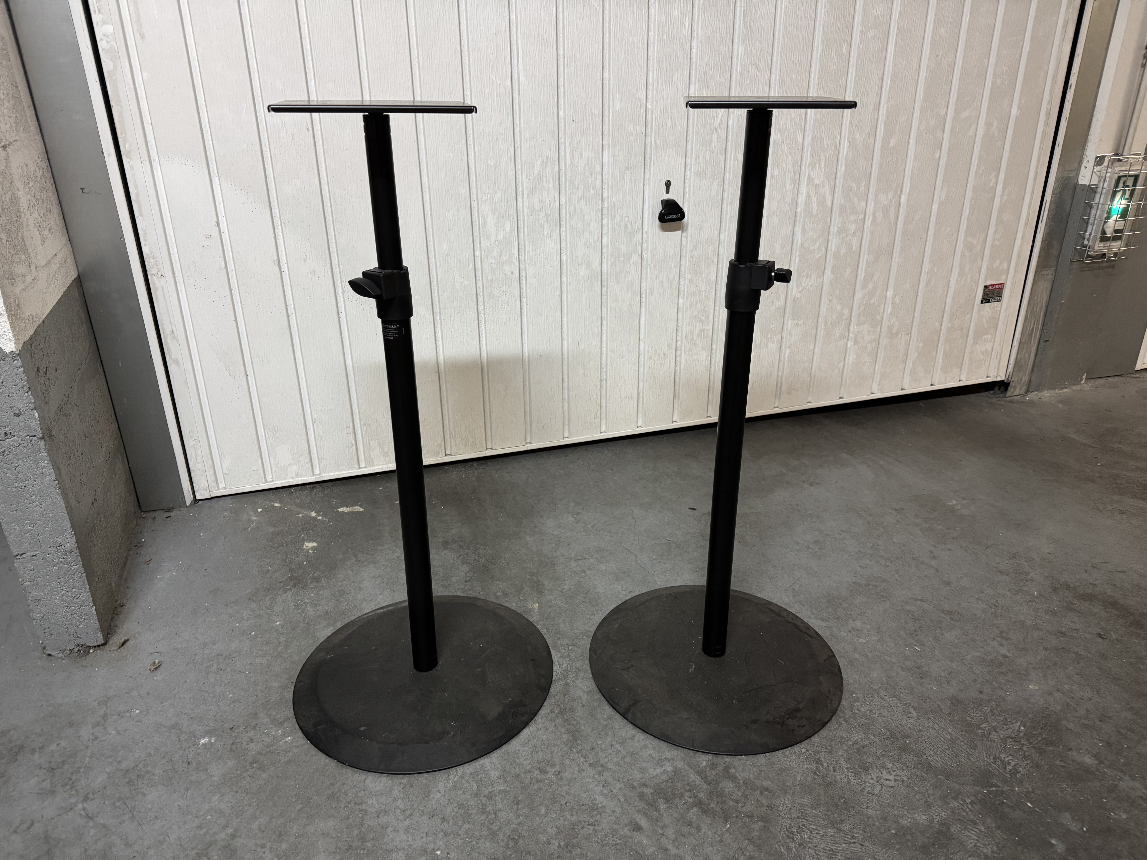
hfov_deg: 71.6
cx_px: 574
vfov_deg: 56.8
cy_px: 430
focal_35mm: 24
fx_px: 795
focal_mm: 6.76
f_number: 1.78
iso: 500
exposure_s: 1/50
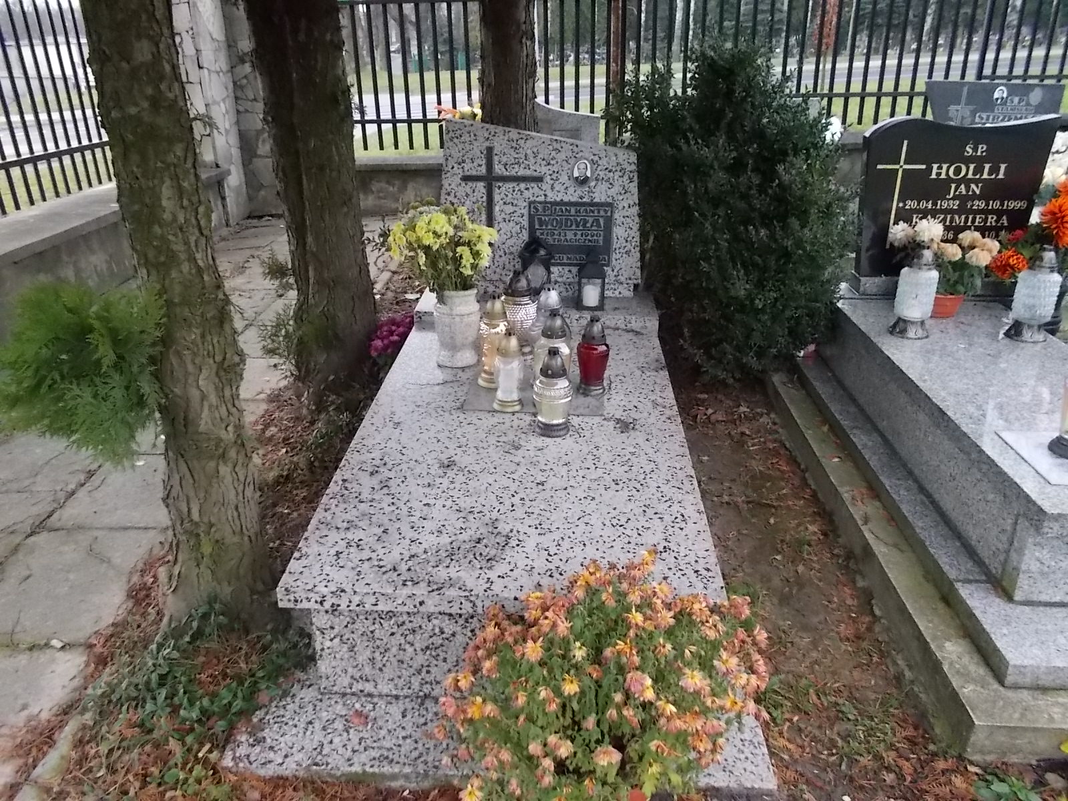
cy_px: 400
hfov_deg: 67.3
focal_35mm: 26
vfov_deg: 53.1
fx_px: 802
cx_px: 534
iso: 400
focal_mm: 4.6
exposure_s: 1/250
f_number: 3.2
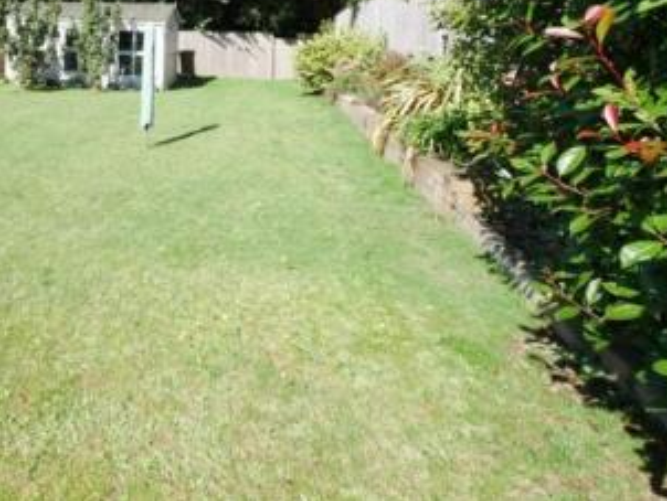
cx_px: 38
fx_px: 521
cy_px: 23
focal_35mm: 27
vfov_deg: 45.1
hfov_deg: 54.5
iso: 200
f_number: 5.6
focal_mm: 7
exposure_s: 1/250
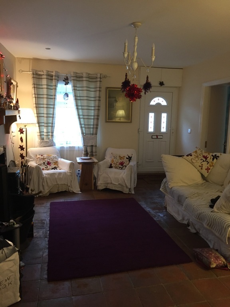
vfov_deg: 61.7
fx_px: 257
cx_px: 115
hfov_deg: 48.2
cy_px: 154
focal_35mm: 29
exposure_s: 1/33
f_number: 2.2
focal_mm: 4.15
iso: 200
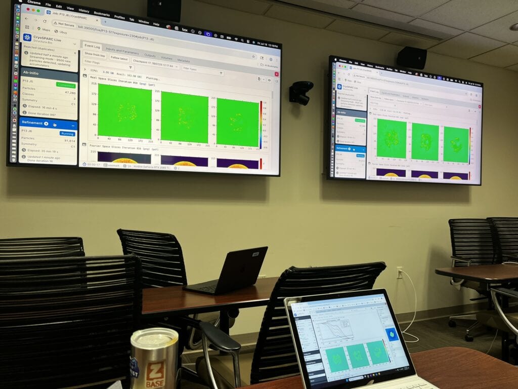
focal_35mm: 26
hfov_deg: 67.3
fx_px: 389
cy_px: 194
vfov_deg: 53.1
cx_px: 259
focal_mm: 5.1
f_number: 1.6
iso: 80
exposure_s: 1/60
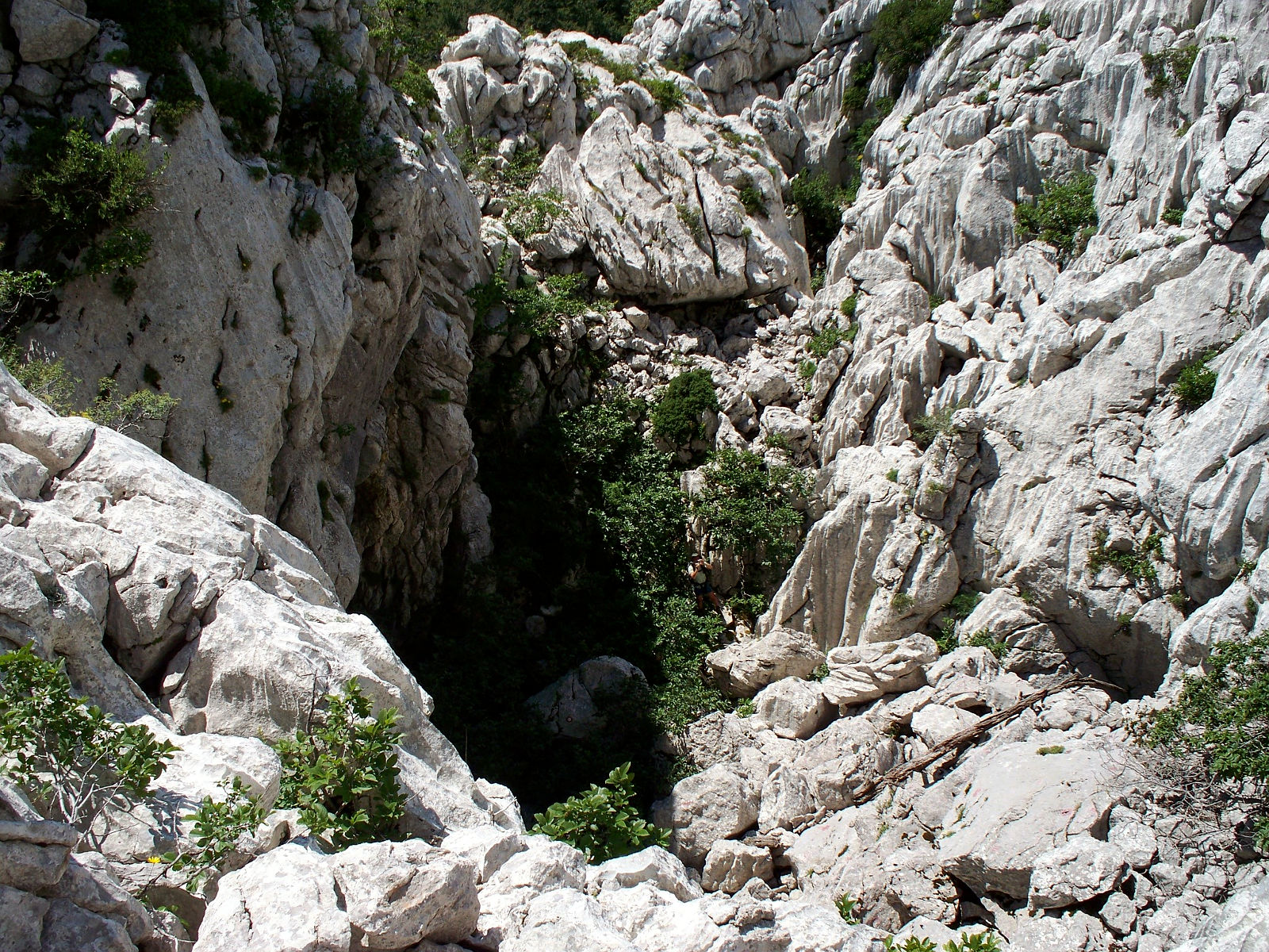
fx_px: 1320
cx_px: 634
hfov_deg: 51.4
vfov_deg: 39.7
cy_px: 476
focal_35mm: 36
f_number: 5
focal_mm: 7.54
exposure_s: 1/400
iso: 64
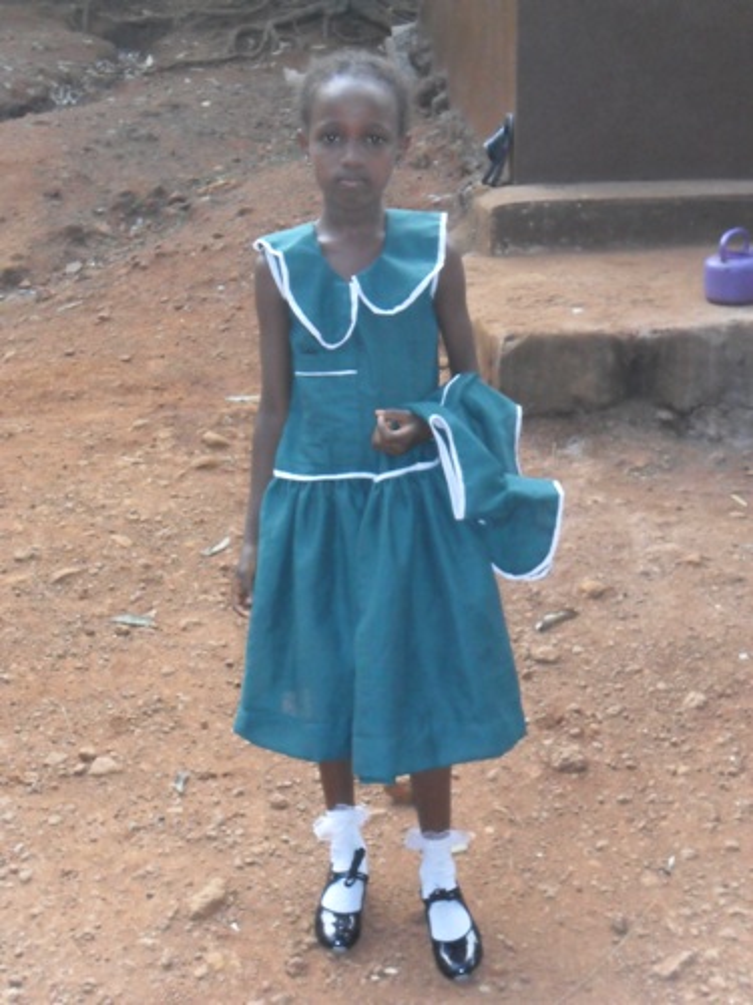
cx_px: 376
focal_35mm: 52
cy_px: 502
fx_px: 1508
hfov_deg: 28.0
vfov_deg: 36.8
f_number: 5
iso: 400
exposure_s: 1/60
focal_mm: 9.3
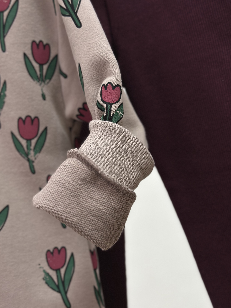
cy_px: 154
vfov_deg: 39.7
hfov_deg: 30.3
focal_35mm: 48
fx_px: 427
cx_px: 116
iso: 200
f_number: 1.78
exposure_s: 1/50
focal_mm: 6.86
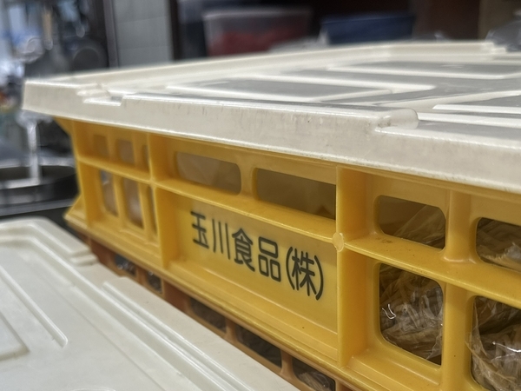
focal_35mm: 24
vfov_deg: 56.8
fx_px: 361
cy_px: 196
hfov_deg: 71.6
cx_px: 260
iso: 50
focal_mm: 6.86
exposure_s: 1/118
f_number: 1.78
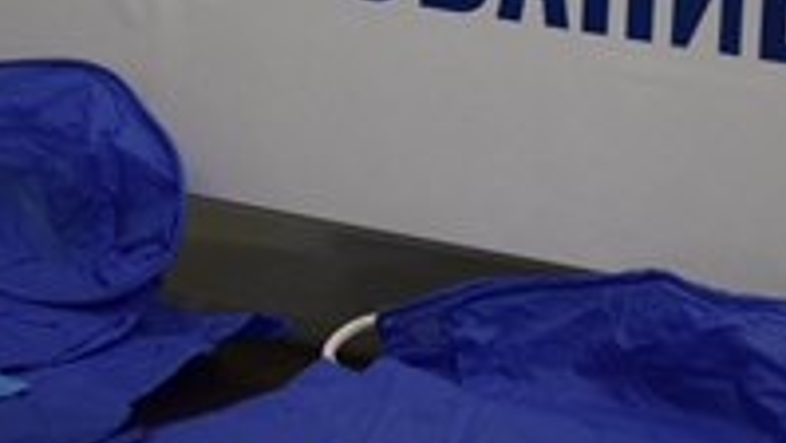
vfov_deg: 6.1
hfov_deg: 10.8
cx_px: 434
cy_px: 20
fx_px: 4148
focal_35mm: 199
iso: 1400
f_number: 4.8
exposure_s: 1/500
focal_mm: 56
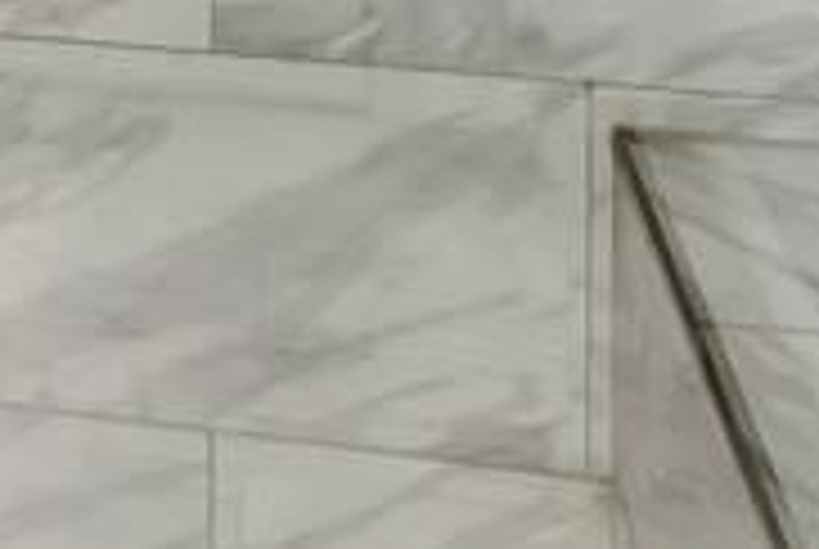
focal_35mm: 101
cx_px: -374
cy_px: -734
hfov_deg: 18.2
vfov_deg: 11.5
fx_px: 2301
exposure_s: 1/5
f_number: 5.6
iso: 100
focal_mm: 12
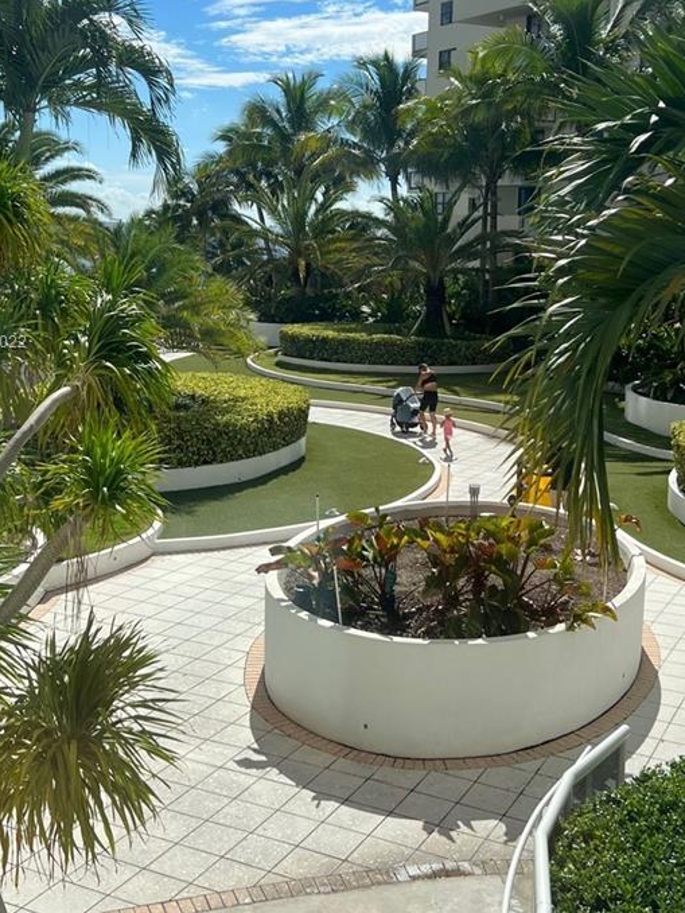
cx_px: 386
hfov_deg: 31.5
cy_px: 343
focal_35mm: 46
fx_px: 1213
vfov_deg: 40.9
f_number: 1.5
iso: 50
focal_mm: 5.7
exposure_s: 1/4444
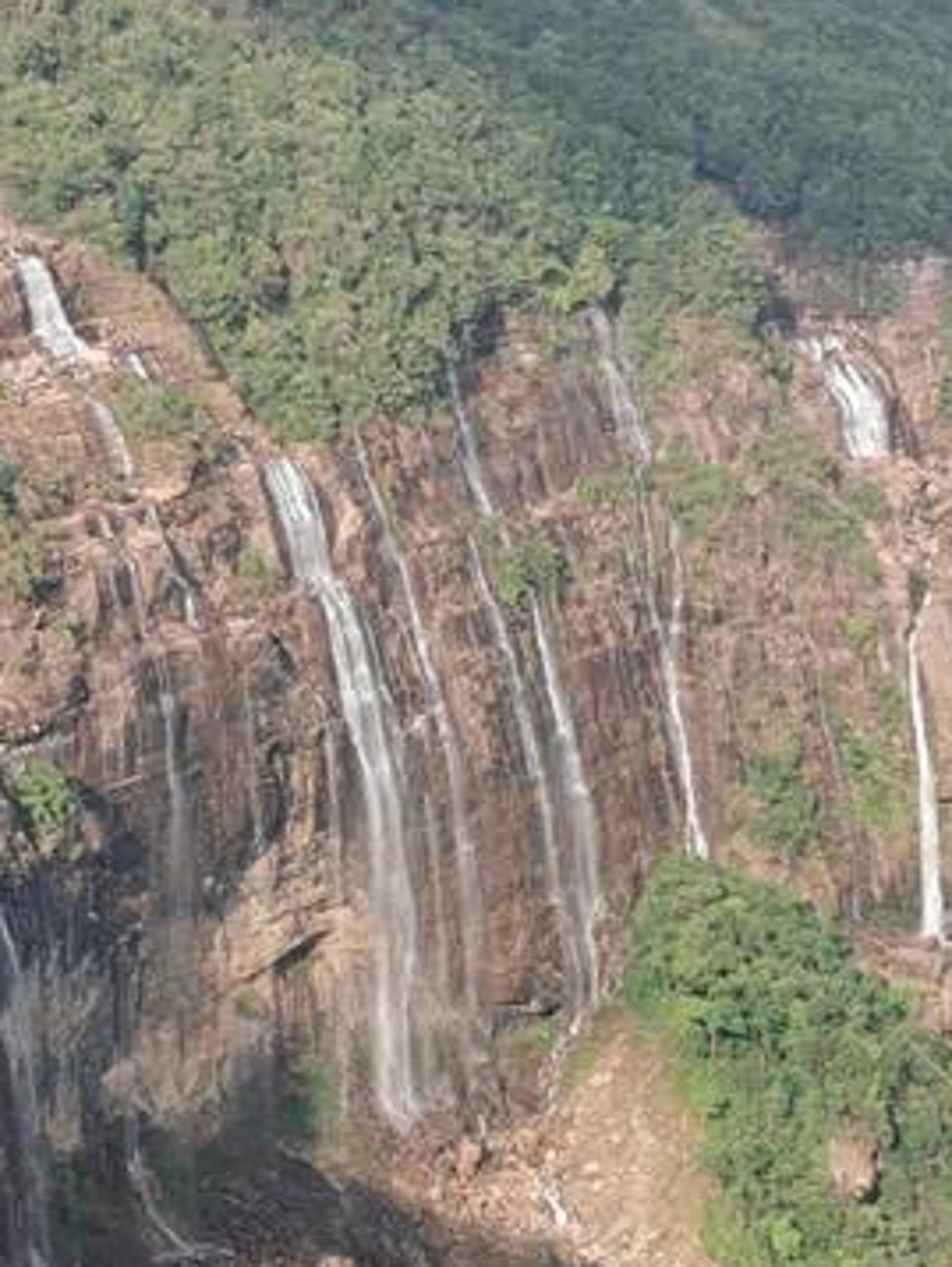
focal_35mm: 84
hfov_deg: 17.6
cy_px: 747
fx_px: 3077
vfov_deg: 23.2
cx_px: 425
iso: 50
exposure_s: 1/1206
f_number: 1.6
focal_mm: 5.56
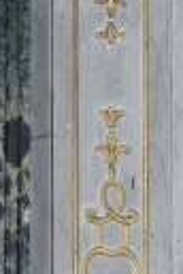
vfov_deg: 5.7
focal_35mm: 357
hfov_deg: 3.8
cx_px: 351
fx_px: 2722
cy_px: 393
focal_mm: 60
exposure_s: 1/50
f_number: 16
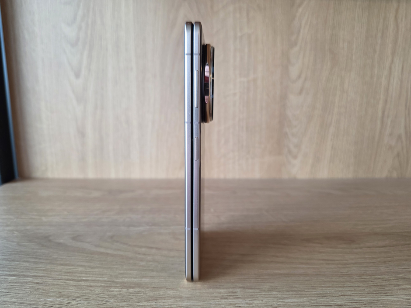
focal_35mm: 23
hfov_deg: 73.9
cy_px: 154
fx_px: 273
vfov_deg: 58.9
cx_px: 206
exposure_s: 1/100
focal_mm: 6.3
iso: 160
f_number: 1.7
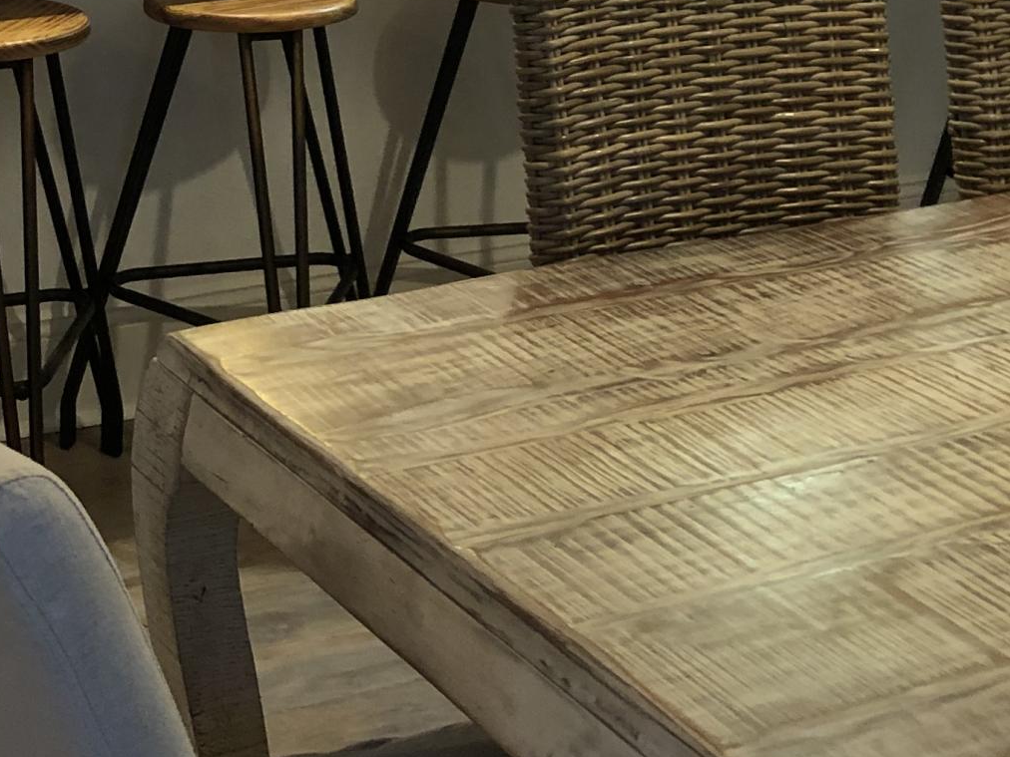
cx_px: 256
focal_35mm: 83
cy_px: -313
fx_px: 2422
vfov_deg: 16.5
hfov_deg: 23.3
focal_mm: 4
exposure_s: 1/15
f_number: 1.8
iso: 40
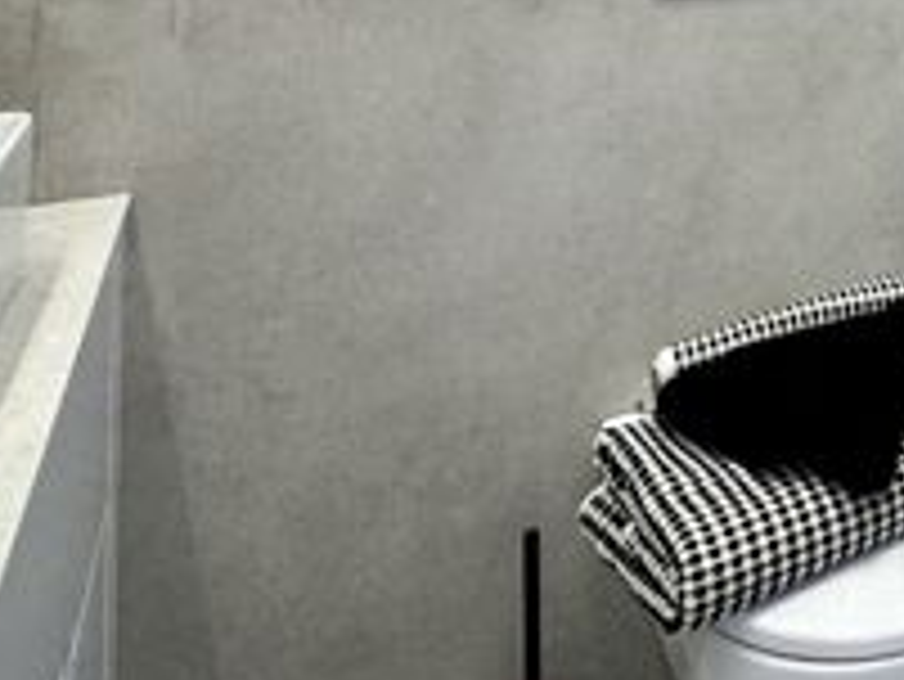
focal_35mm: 49
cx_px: 1077
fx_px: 1280
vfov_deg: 24.6
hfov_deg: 32.4
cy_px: -270
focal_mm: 2.22
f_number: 2.2
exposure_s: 1/100
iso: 125
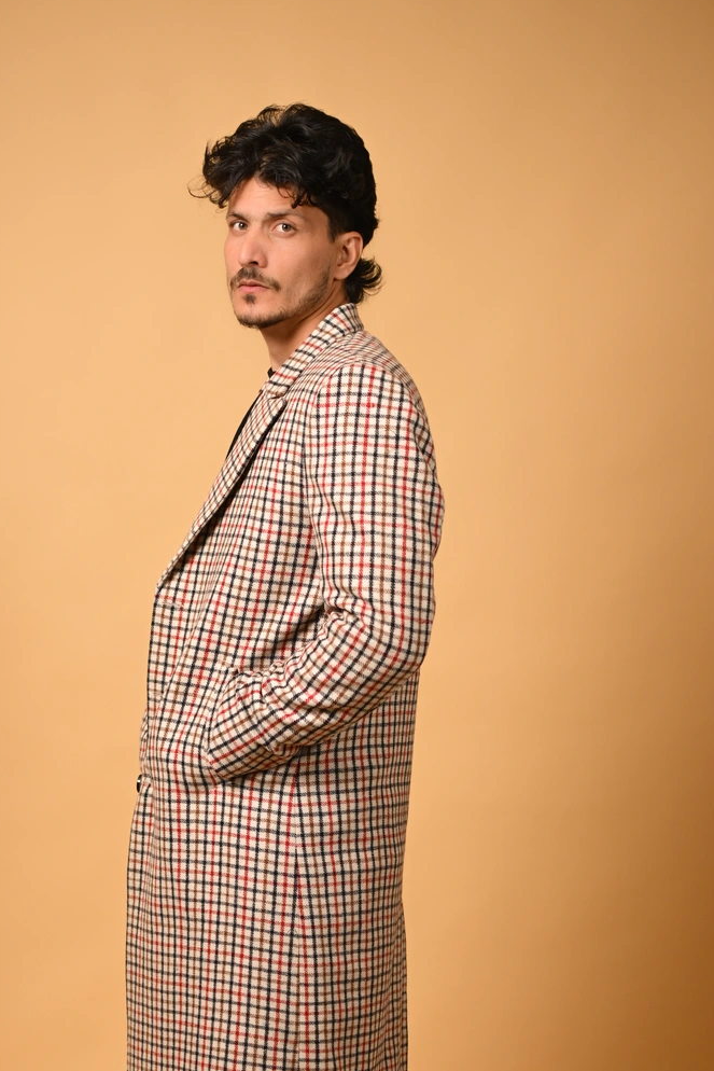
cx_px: 240
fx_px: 2468
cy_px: 821
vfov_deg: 24.2
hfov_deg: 16.4
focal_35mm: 83
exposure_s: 1/1000
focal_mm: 50
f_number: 2.2
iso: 160
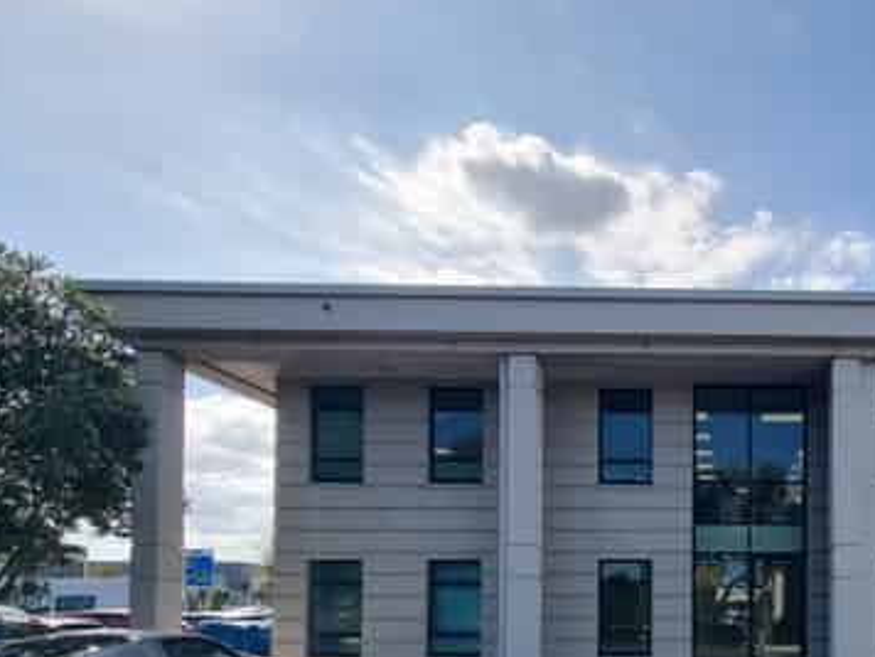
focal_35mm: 24
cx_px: 755
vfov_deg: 50.8
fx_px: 607
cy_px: 582
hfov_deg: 62.4
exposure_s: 1/2168
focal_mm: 2.2
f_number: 2.2
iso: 50
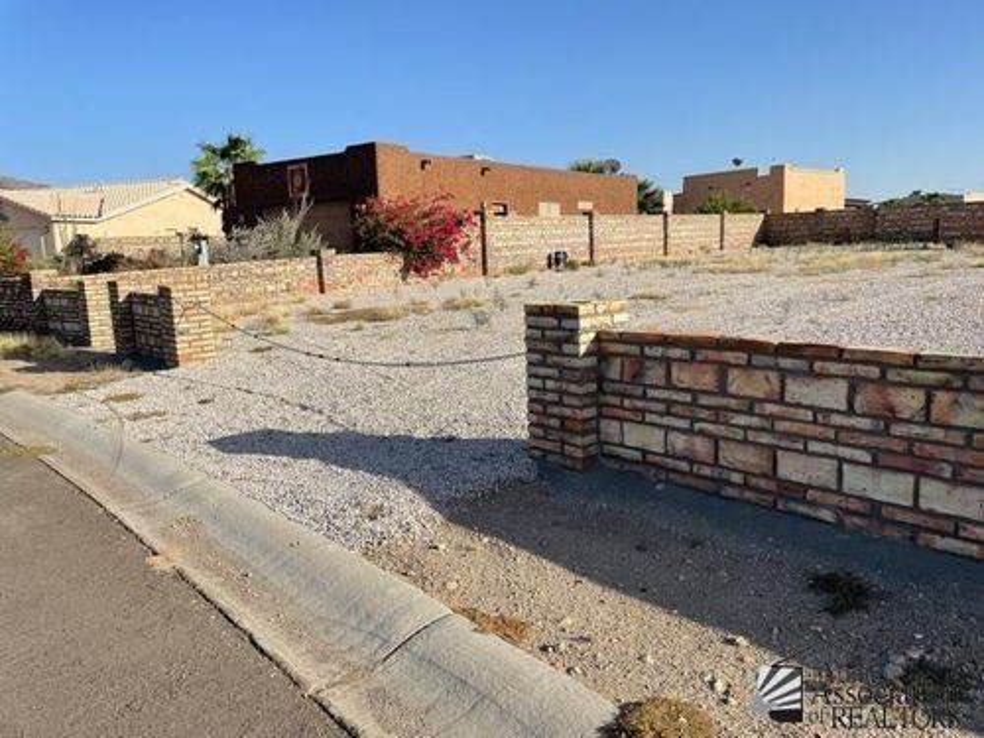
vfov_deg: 53.1
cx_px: 492
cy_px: 369
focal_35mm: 26
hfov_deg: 67.3
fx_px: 739
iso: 32
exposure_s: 1/4132
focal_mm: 4.2
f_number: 1.6
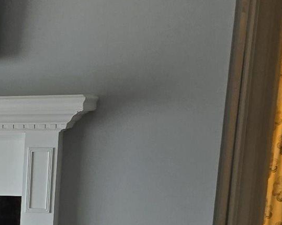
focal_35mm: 128
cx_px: -296
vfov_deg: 11.5
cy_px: 340
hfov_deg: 12.9
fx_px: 1068
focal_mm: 5.4
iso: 125
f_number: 1.8
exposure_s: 1/120
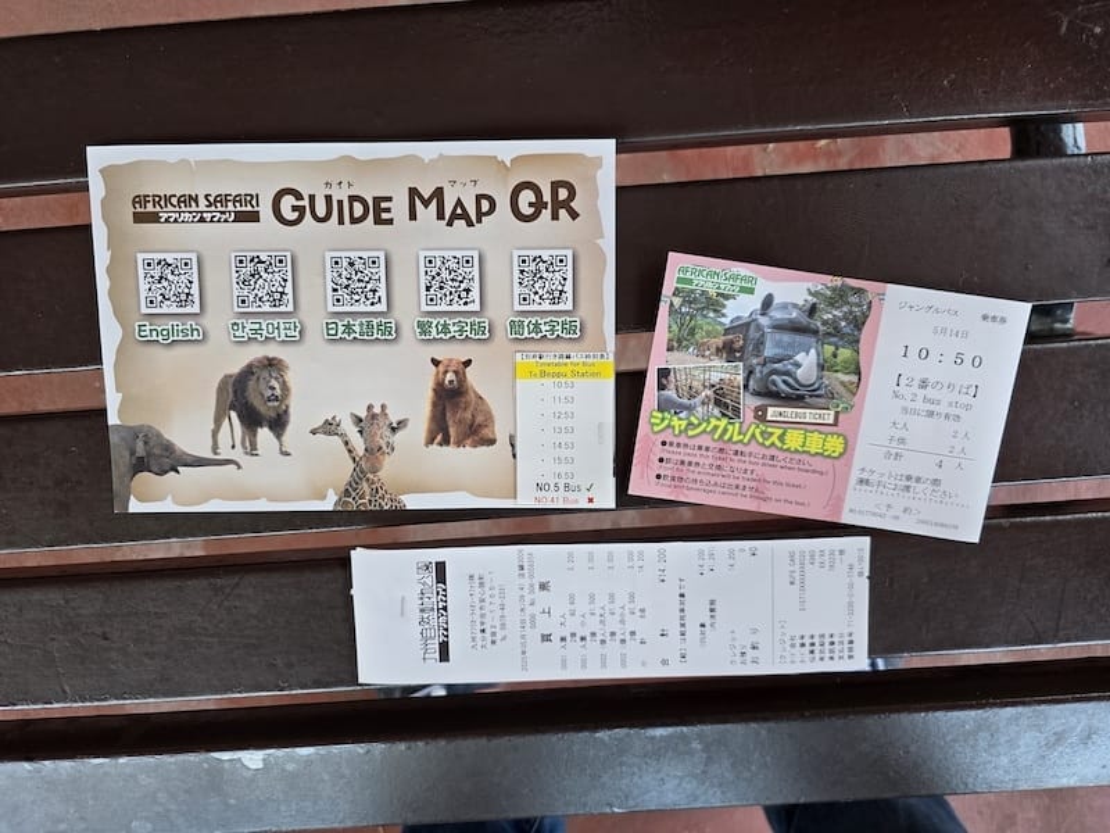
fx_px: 738
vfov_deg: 58.9
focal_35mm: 23
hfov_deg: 73.9
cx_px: 555
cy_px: 416
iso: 125
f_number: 1.7
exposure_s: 1/180
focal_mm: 6.3
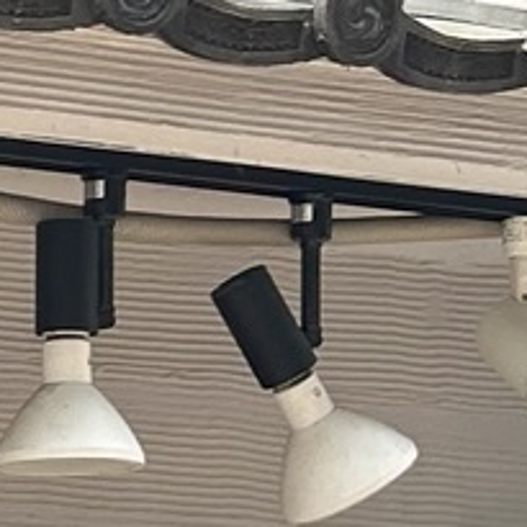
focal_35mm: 224
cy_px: 542
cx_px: -344
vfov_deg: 7.8
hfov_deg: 7.6
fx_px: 3858
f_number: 1.5
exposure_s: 1/581
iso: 50
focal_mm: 5.7
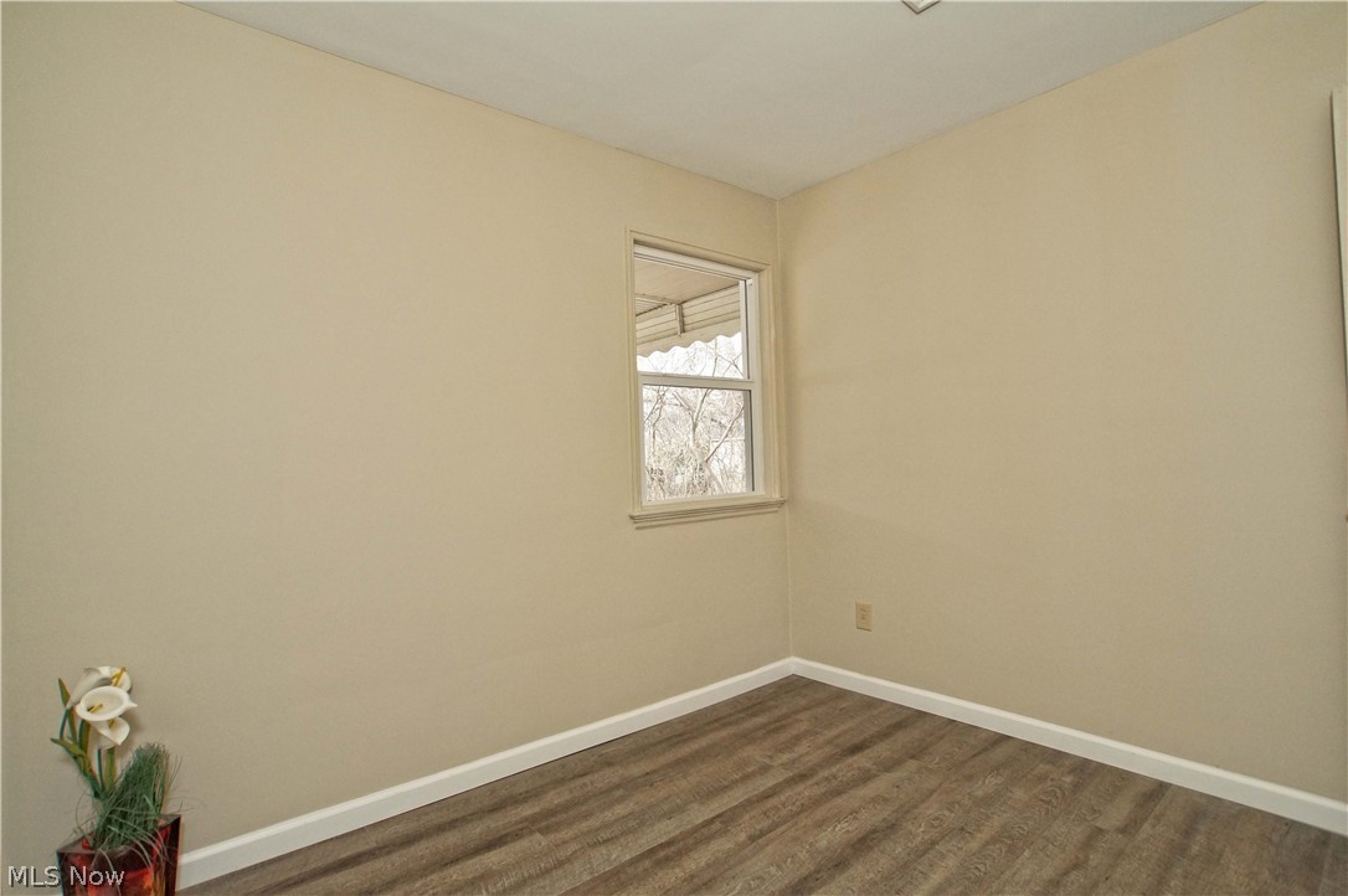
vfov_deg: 72.0
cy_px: 448
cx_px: 674
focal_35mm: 16
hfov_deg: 95.0
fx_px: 617
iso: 800
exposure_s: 1/160
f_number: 4.5
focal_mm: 11
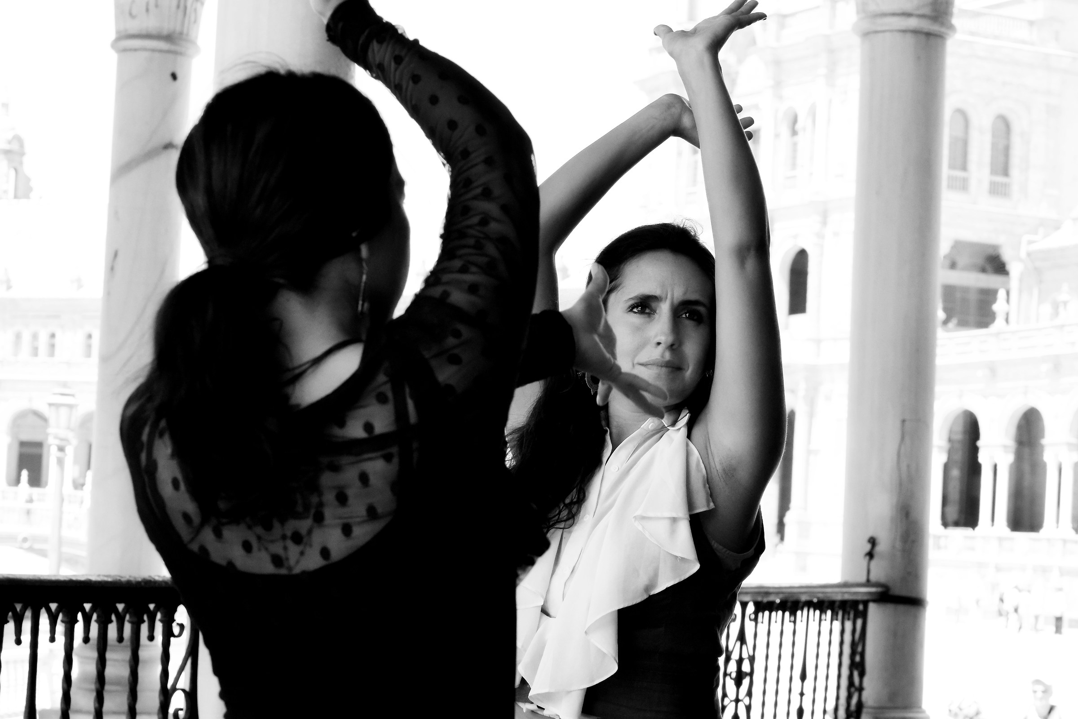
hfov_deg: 22.6
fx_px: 2695
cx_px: 539
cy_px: 360
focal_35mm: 90
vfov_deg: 15.2
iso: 1600
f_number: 14
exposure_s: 1/640
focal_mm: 60
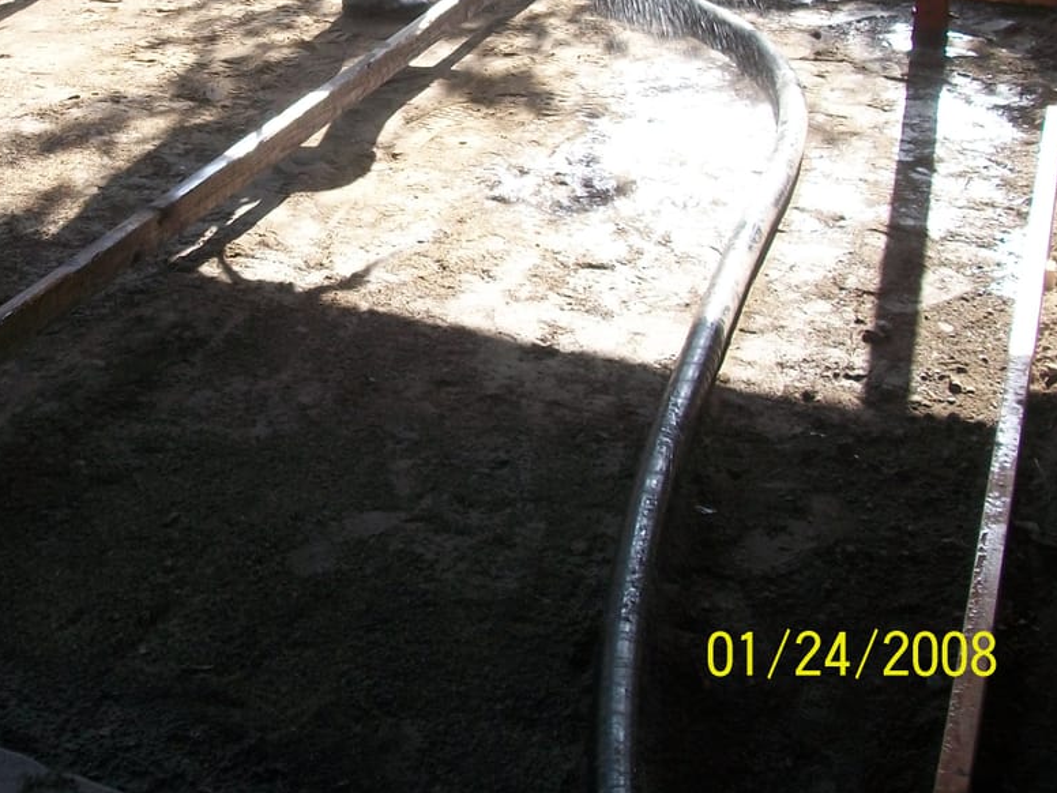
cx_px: 182
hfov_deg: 33.7
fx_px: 1679
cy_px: 125
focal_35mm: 55
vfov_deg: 25.9
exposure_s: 1/200
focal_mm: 5.7
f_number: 2.9
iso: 80
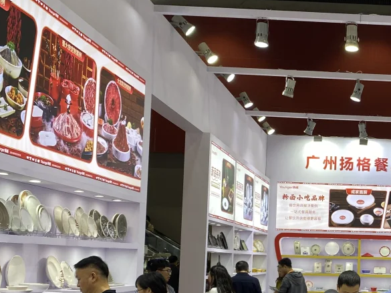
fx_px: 723
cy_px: 239
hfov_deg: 27.8
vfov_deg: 22.6
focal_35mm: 64
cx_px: 423
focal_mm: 4.25
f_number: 1.8
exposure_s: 1/100
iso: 32
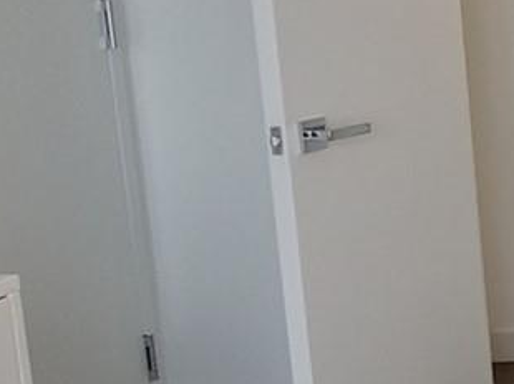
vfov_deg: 17.1
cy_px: 124
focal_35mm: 86
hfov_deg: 17.2
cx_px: 1001
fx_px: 1276
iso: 80
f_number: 2.2
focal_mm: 1.8
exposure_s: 1/59
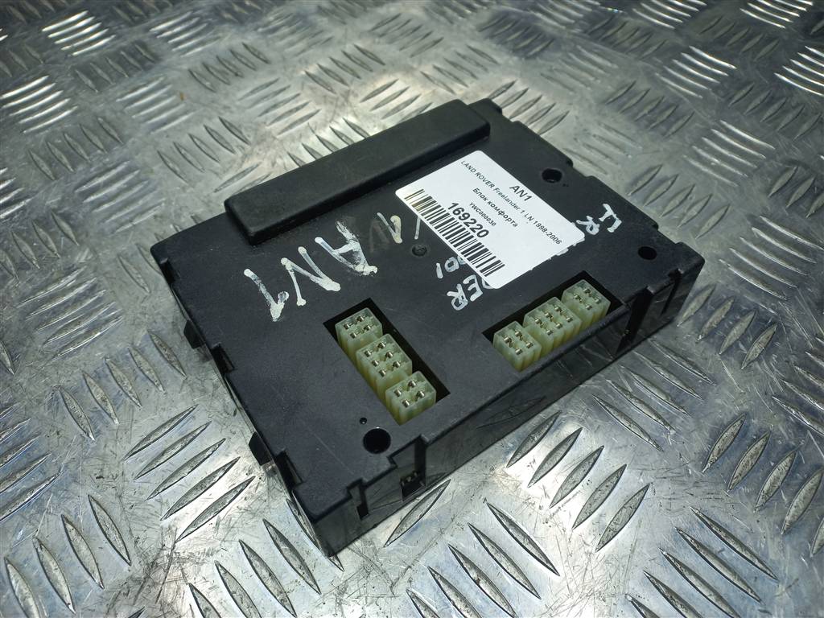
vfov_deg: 54.9
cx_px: 412
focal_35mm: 25
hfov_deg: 69.4
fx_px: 595
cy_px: 309
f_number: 1.8
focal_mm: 4.6
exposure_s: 1/100
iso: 40
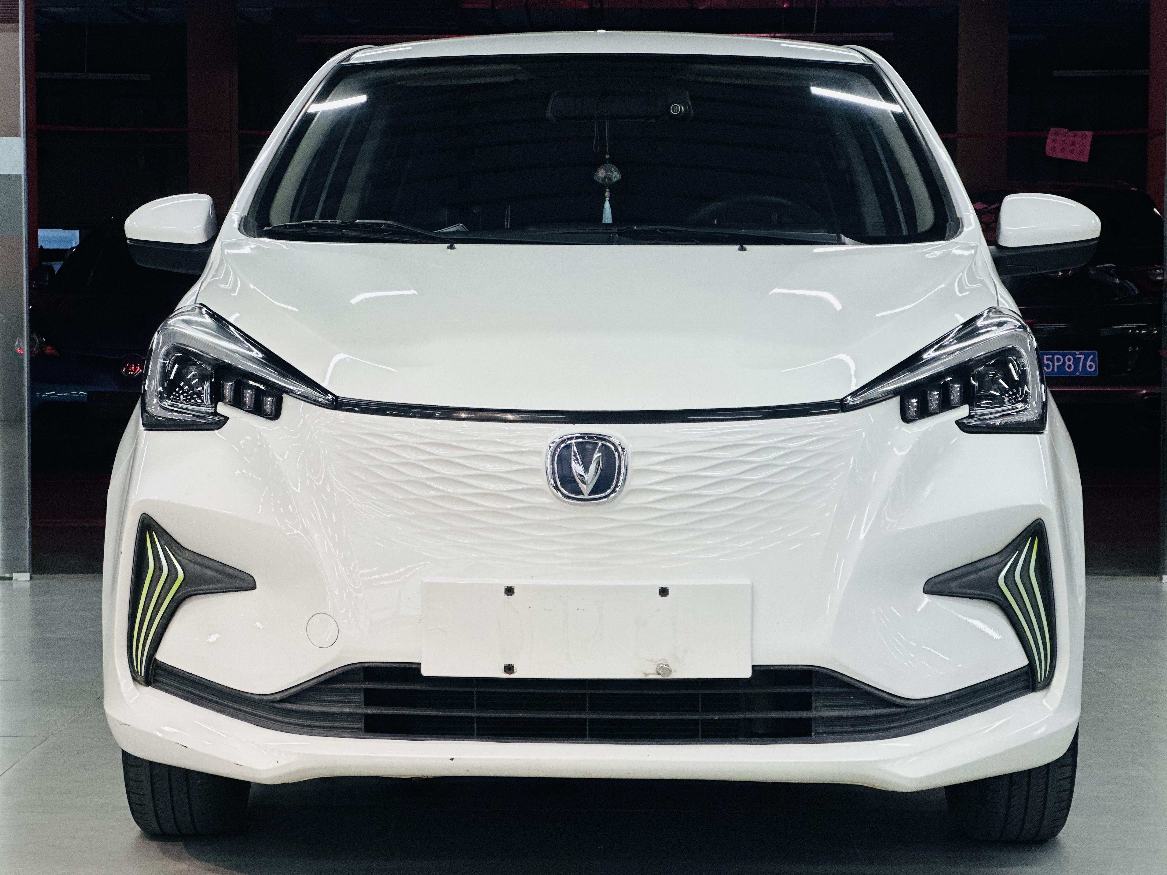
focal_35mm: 77
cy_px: 438
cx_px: 584
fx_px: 2596
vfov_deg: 19.1
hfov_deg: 25.3
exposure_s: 1/100
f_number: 2.8
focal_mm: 9
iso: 200
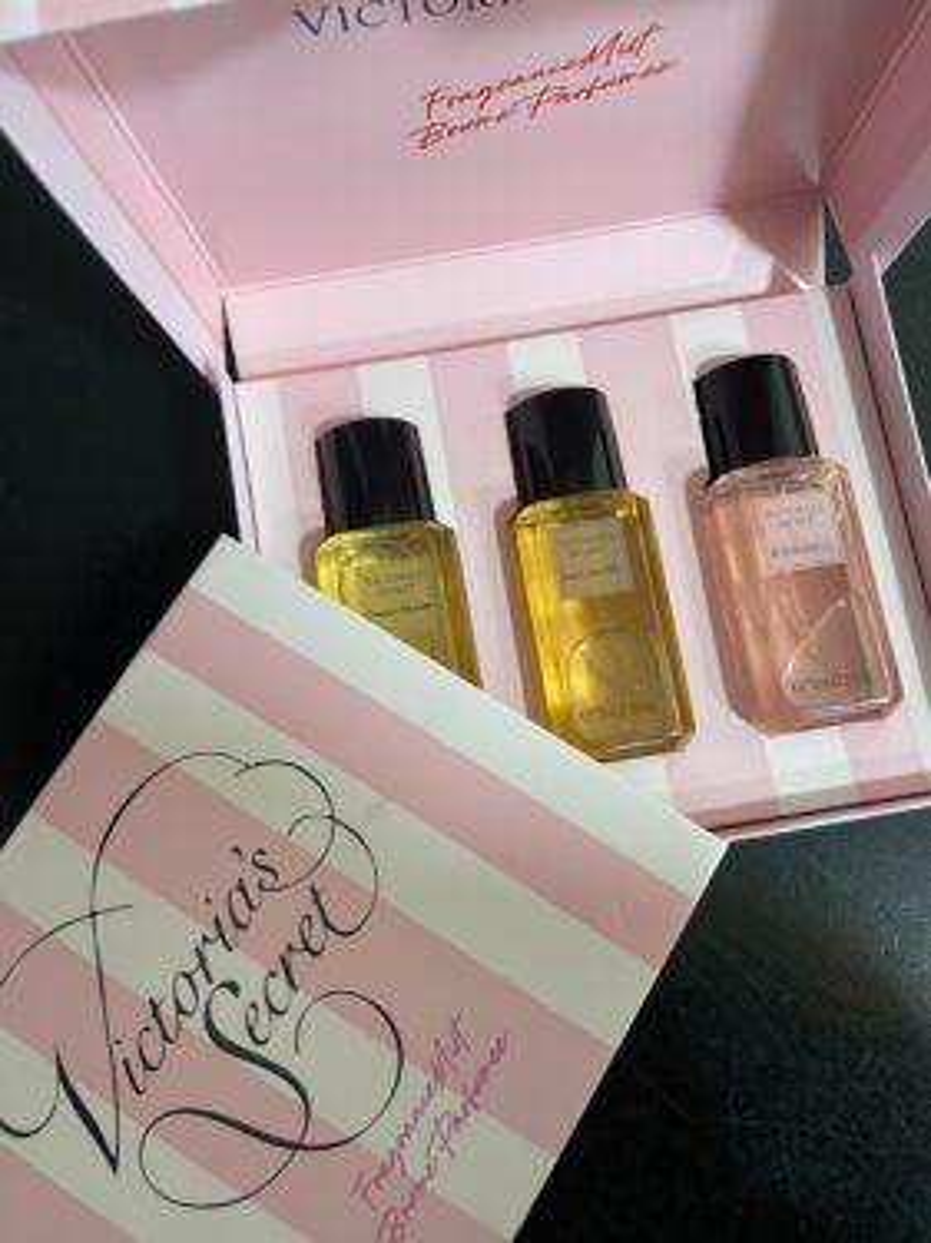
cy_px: 622
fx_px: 933
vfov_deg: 67.3
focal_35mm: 26
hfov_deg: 53.0
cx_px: 466
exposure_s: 1/50
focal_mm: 4.25
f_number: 1.8
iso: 125
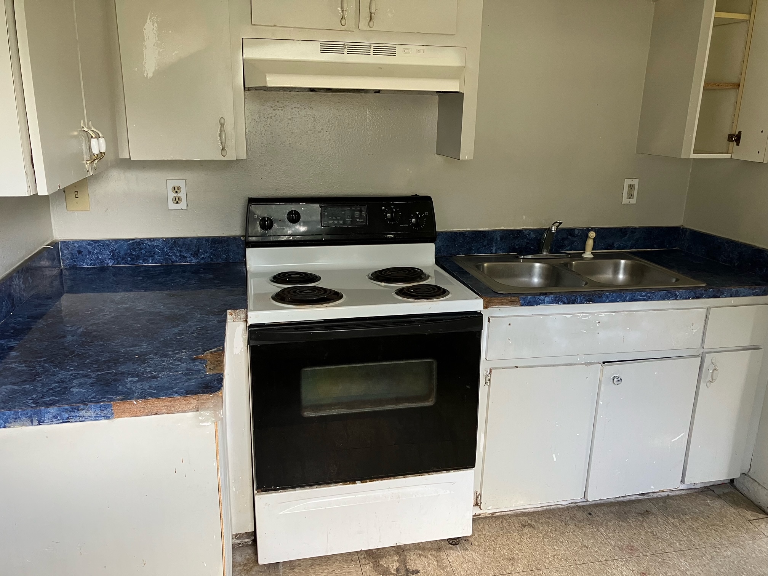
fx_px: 621
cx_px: 384
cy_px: 288
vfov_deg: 49.7
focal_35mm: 28
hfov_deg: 63.4
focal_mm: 3.99
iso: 160
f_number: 1.8
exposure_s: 1/60
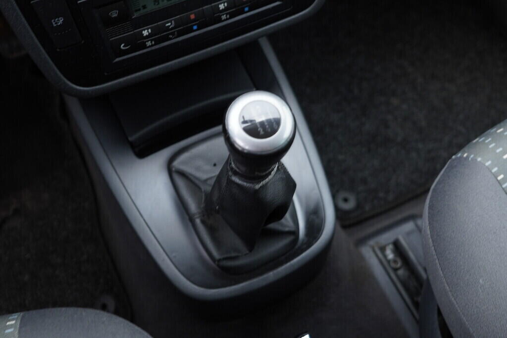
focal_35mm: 36
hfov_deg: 53.1
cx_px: 254
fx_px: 507
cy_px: 169
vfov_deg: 36.9
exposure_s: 1/40
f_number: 2.8
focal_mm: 24
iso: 320
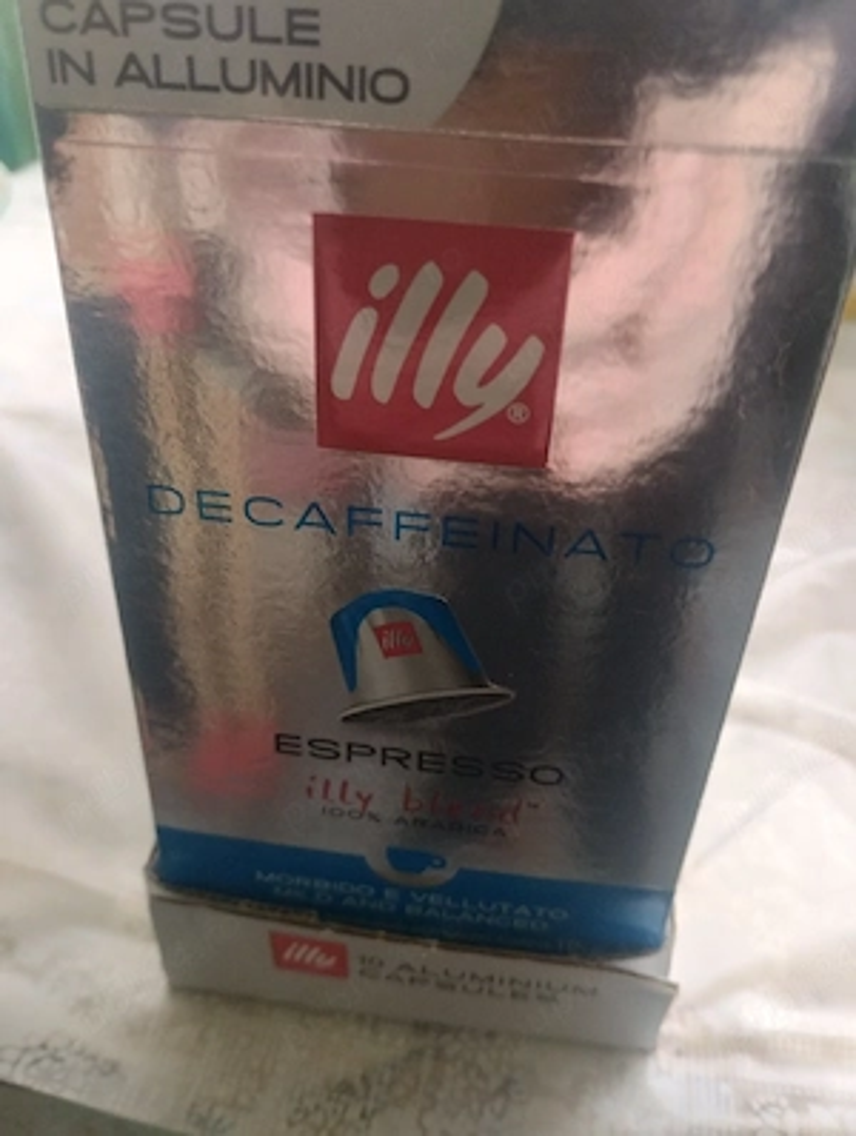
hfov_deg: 49.9
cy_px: 568
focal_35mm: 28
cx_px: 428
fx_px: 920
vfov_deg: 63.4
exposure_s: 1/25
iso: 728
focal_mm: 4.27
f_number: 1.8
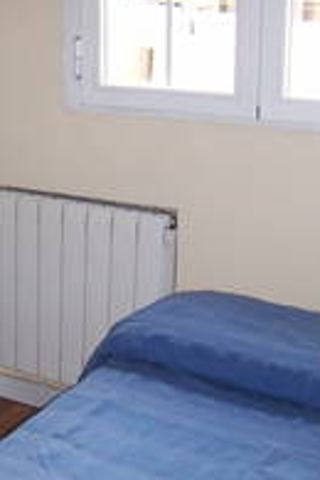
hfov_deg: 18.9
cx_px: -32
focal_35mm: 69
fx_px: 920
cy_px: 202
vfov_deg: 29.2
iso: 125
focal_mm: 6.2
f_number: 2.8
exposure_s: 1/60
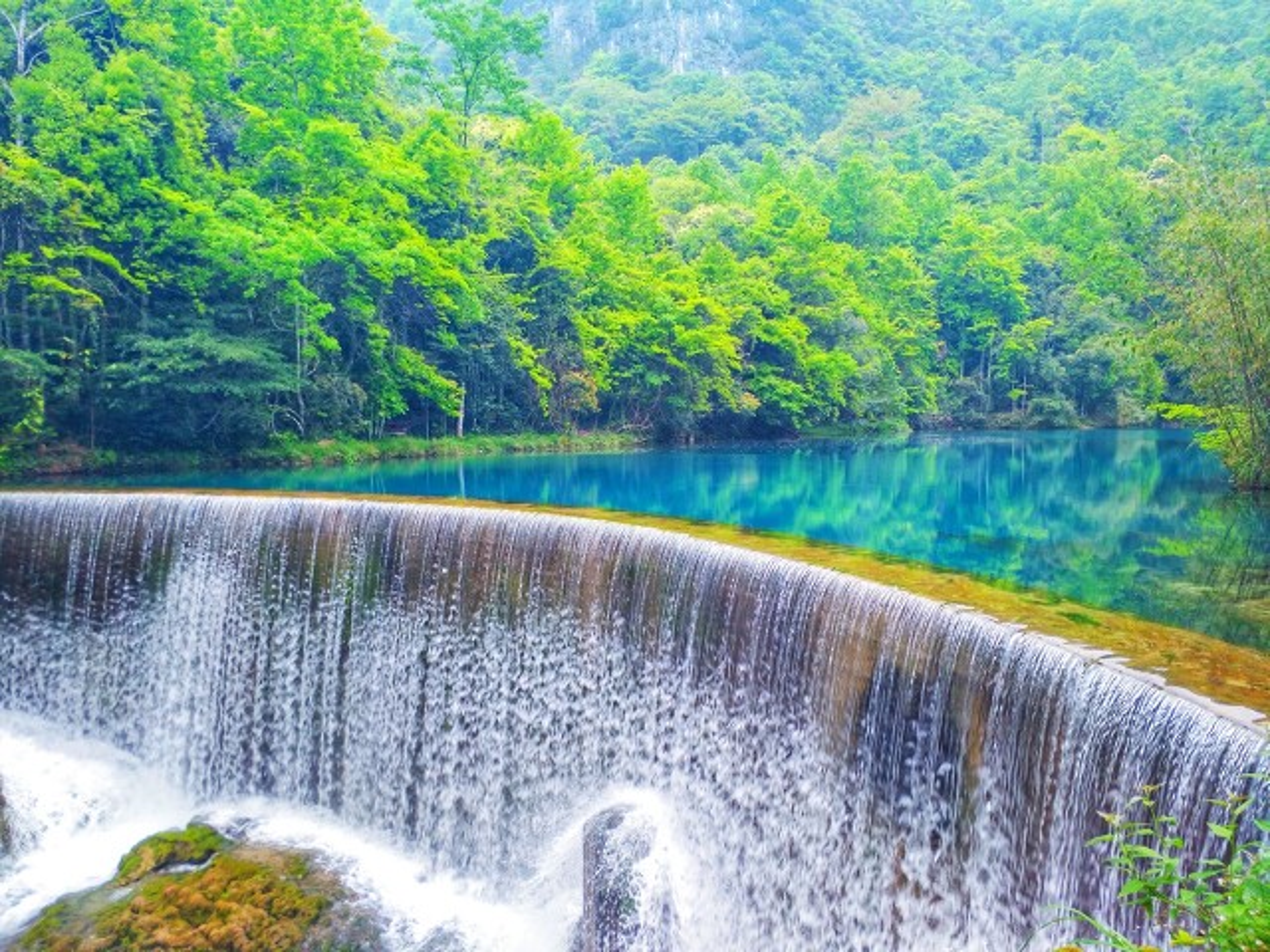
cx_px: 635
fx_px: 807
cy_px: 476
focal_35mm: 22
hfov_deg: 76.4
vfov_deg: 61.1
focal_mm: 3.79
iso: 50
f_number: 2
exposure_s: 1/113
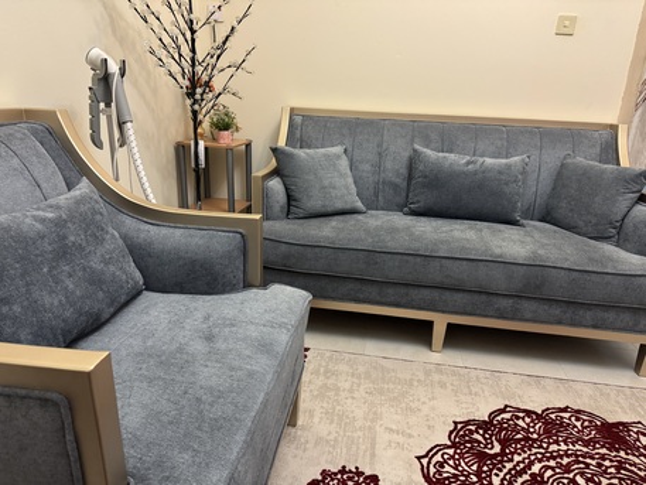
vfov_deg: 56.8
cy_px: 242
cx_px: 323
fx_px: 448
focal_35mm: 24
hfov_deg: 71.6
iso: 500
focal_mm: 6.76
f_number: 1.78
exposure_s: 1/60
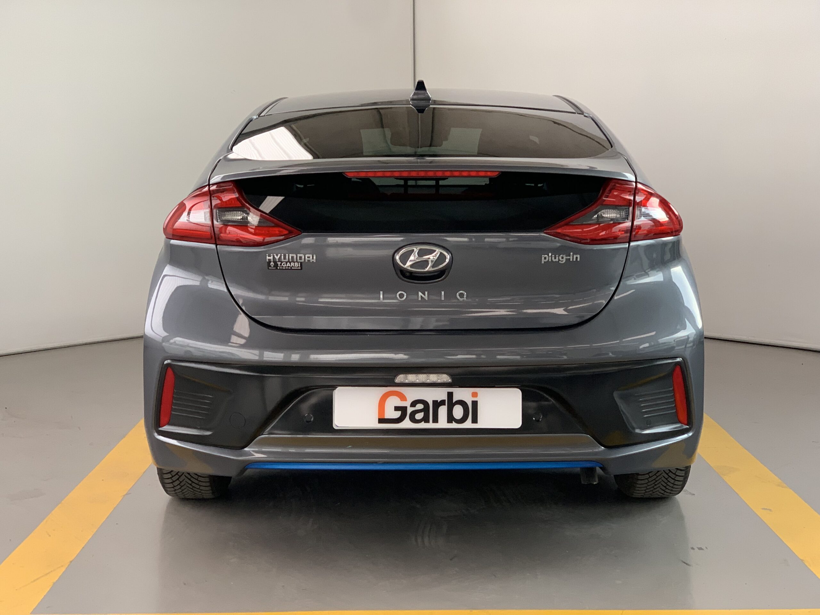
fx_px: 1232
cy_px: 308
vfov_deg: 28.0
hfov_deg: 36.8
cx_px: 410
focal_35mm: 52
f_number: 2.4
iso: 160
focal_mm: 6
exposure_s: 1/60
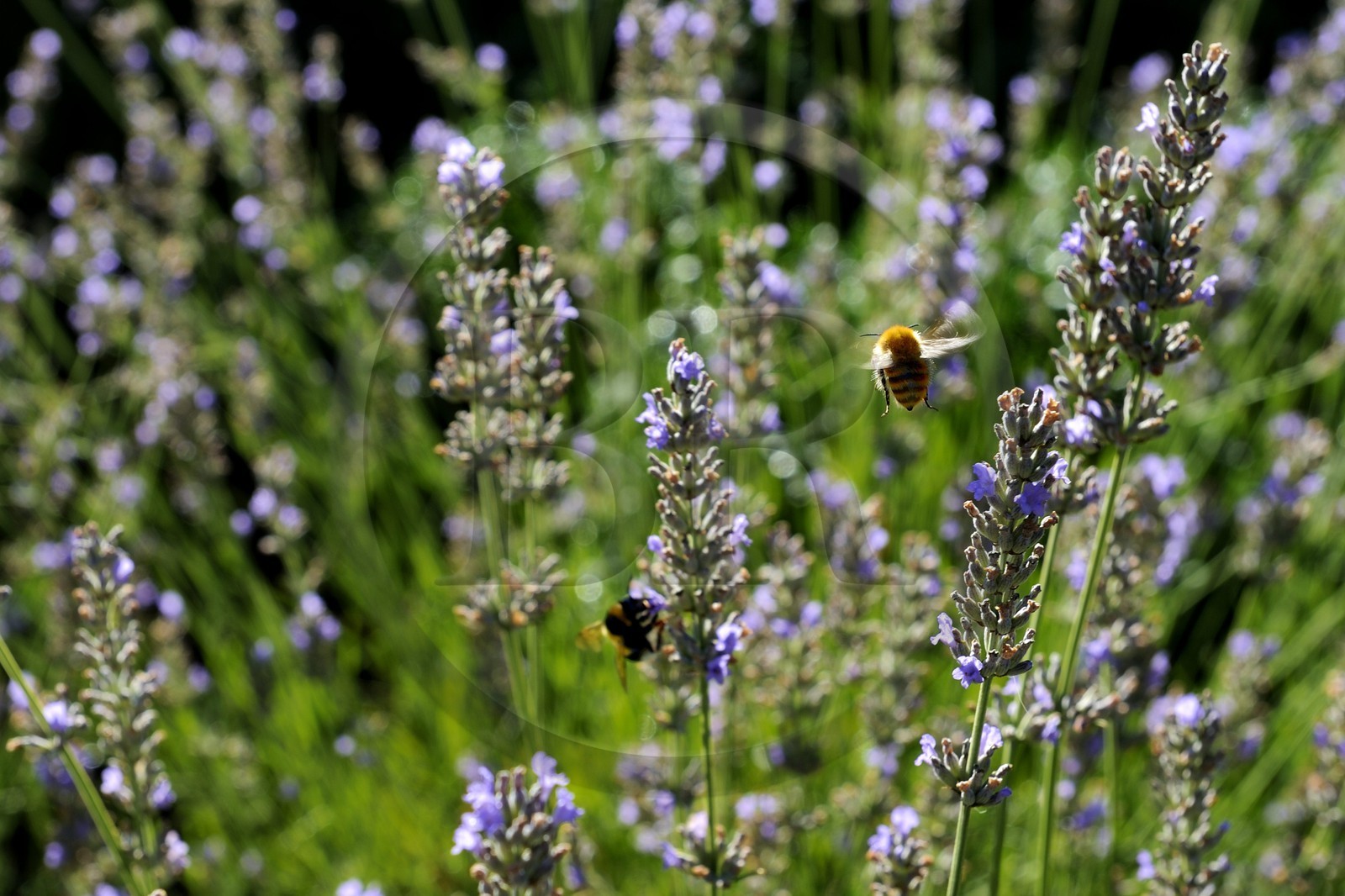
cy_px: 448
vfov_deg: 21.9
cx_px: 672
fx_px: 2316
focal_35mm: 62
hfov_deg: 32.4
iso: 200
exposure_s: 1/160
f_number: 9
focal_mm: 62
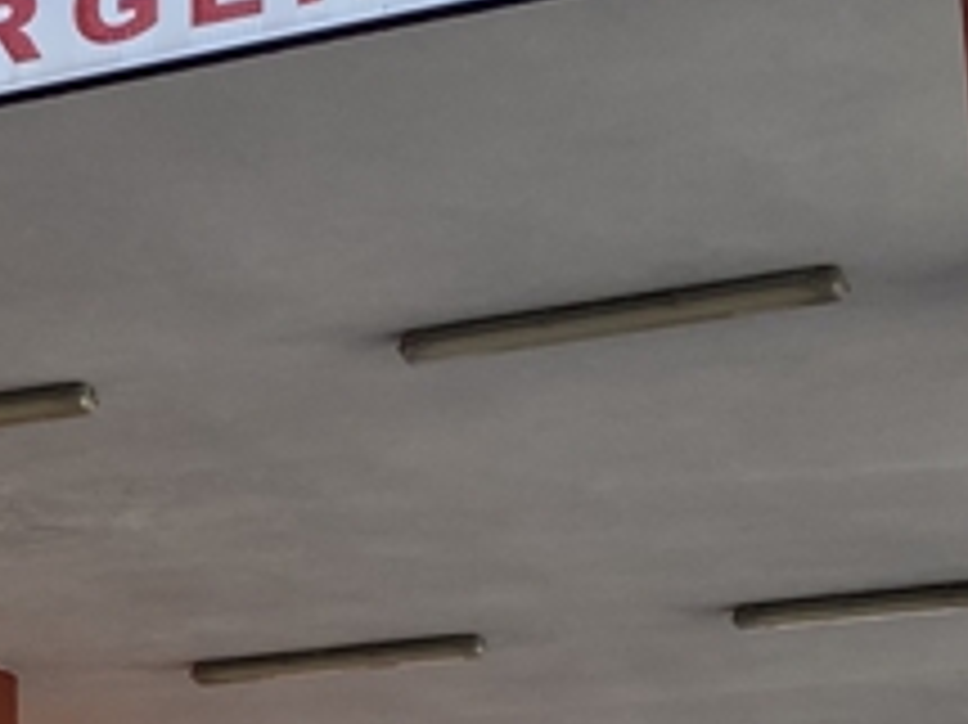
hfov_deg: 15.1
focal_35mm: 124
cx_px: -324
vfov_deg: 11.8
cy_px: 733
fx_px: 3466
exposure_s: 1/546
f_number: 1.8
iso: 32
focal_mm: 4.25
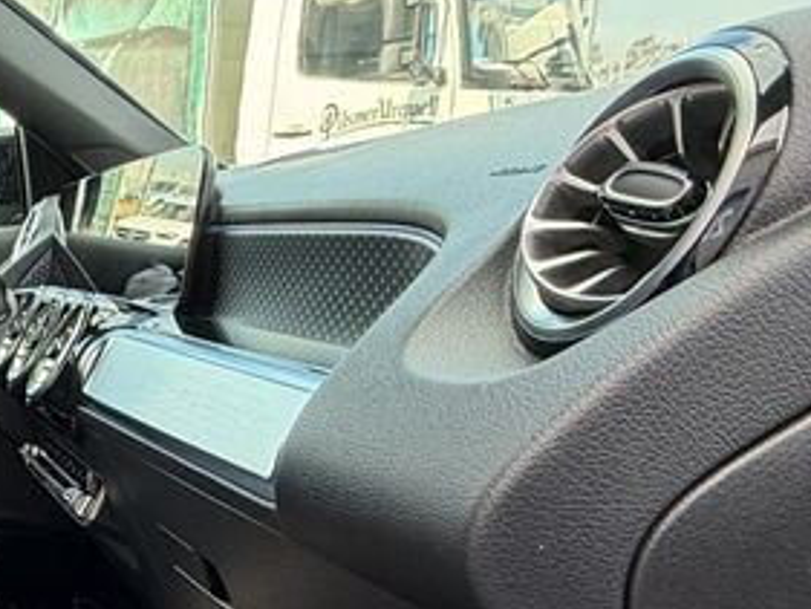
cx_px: -343
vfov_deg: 27.4
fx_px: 1195
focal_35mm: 51
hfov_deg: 28.0
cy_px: 569
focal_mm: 2.22
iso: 125
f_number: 2.2
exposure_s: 1/121
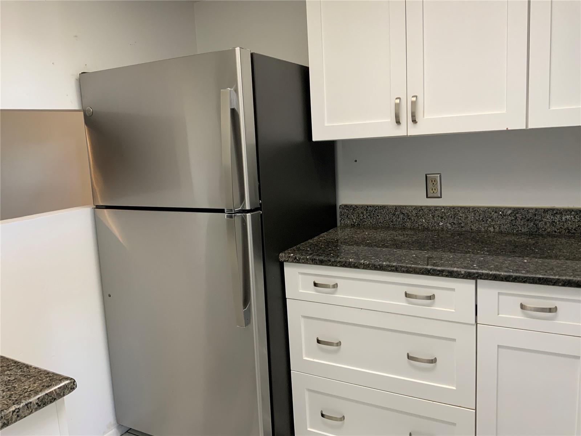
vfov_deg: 48.2
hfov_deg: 61.7
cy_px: 218
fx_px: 487
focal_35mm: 29
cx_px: 290
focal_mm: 3
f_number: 1.8
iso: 50
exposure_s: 1/60
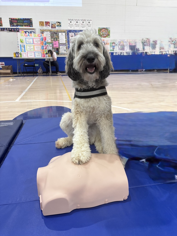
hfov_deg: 53.1
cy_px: 118
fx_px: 177
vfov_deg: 67.3
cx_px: 88
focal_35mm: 26
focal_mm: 5.96
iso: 125
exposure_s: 1/120
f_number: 1.6
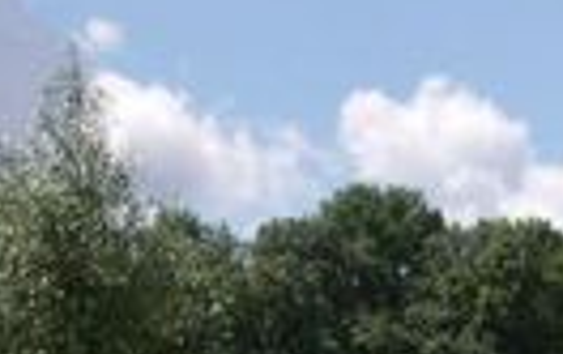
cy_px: 763
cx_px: 917
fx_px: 3781
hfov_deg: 8.3
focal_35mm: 246
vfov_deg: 5.2
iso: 64
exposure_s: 1/500
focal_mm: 10
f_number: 6.1
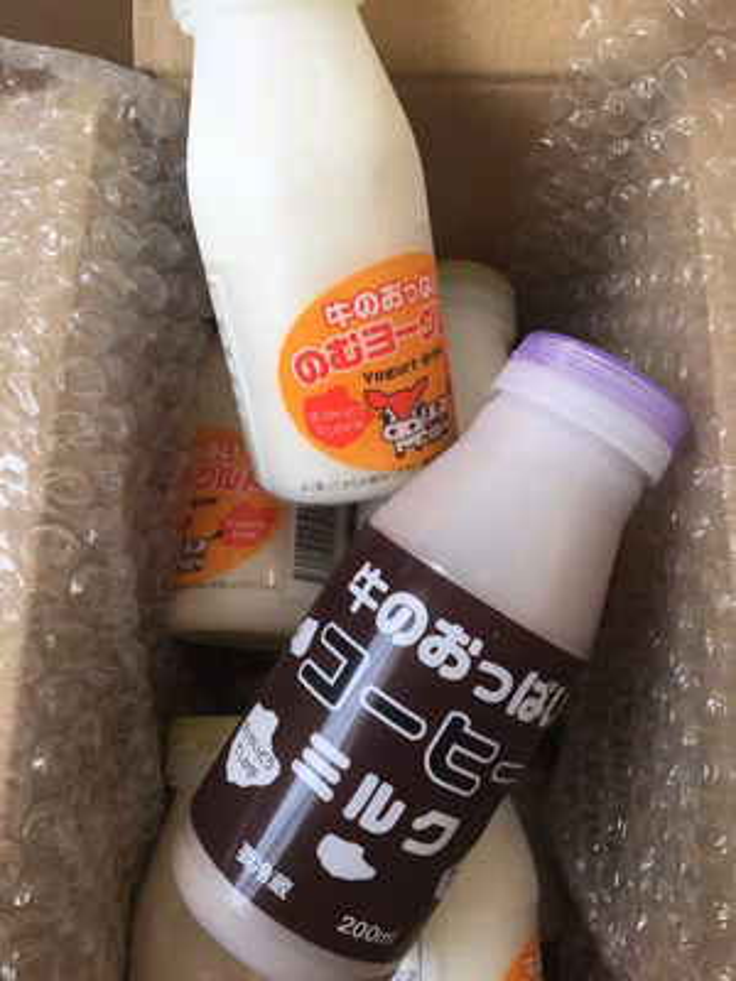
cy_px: 490
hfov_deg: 48.2
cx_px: 368
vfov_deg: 61.7
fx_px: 822
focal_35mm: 29
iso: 25
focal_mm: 4.15
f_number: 2.2
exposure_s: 1/60
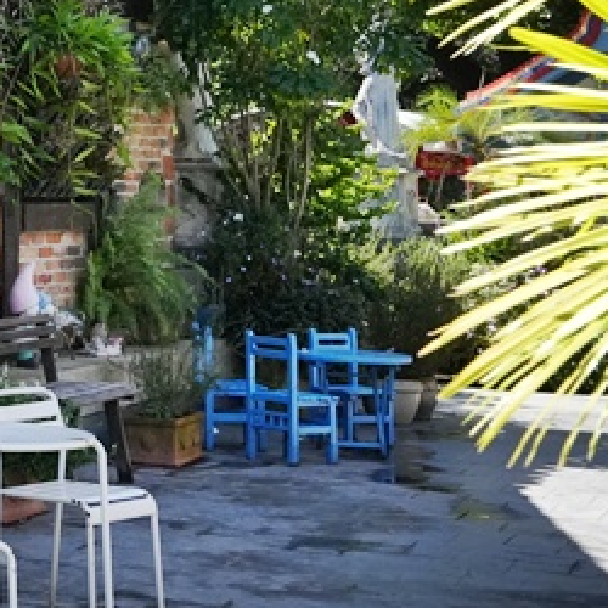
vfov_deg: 16.7
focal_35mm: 102
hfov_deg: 14.2
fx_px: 2021
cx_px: -630
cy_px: -16
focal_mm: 29.2
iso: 3200
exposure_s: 1/2000
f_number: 8
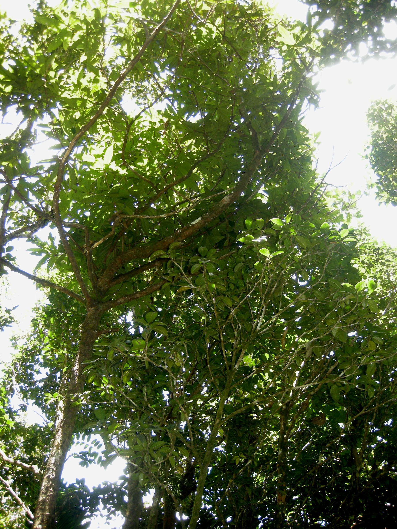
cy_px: 264
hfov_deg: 40.7
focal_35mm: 35
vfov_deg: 52.6
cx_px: 198
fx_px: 535
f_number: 2.7
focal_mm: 7.5
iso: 109
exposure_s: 1/60
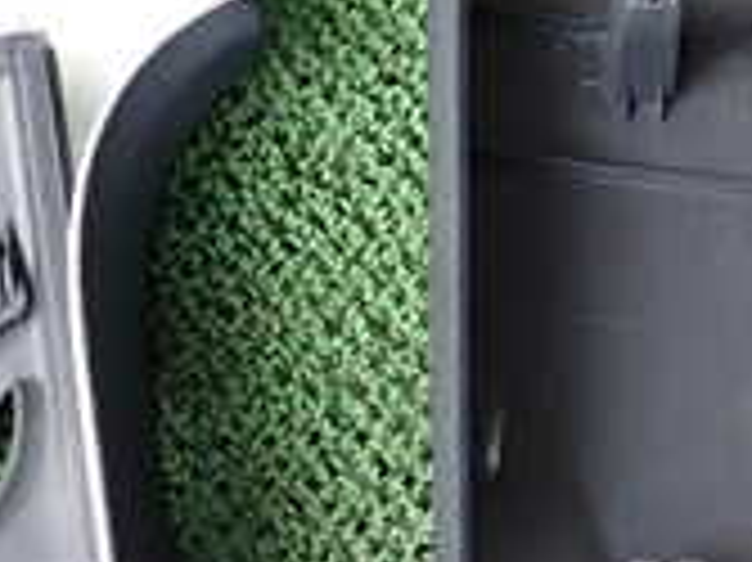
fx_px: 2345
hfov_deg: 18.2
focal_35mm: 108
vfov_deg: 13.5
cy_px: 593
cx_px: 410
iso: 200
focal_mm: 5.4
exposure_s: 1/40
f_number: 2.3
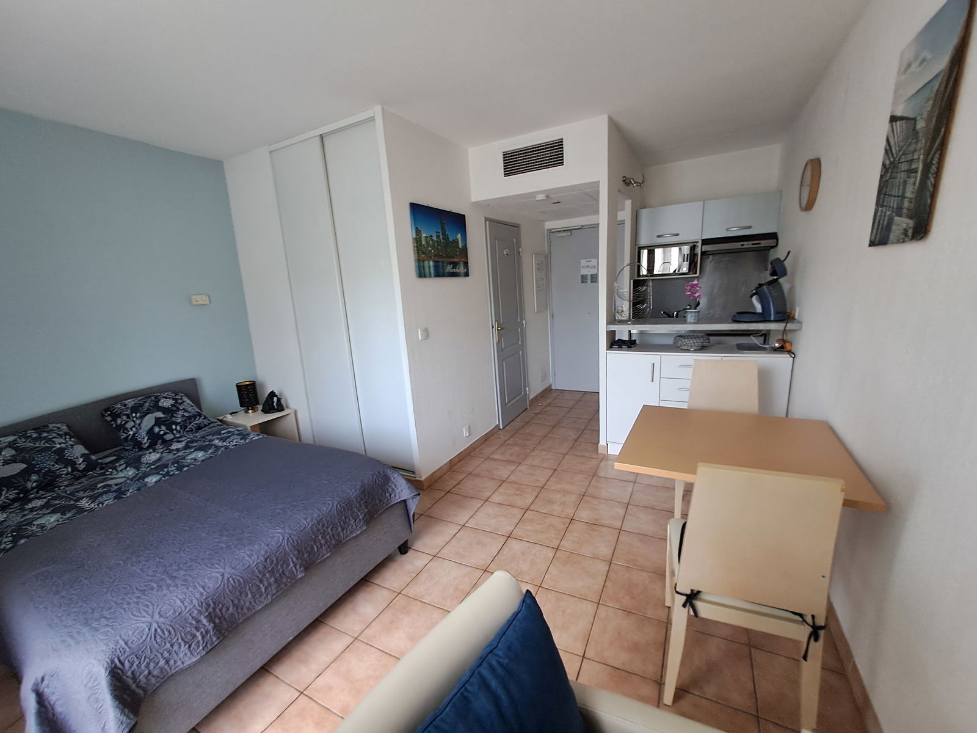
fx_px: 367
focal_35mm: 13
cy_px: 366
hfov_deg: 106.2
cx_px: 488
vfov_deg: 89.9
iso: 200
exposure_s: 1/40
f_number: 2.2
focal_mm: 1.42
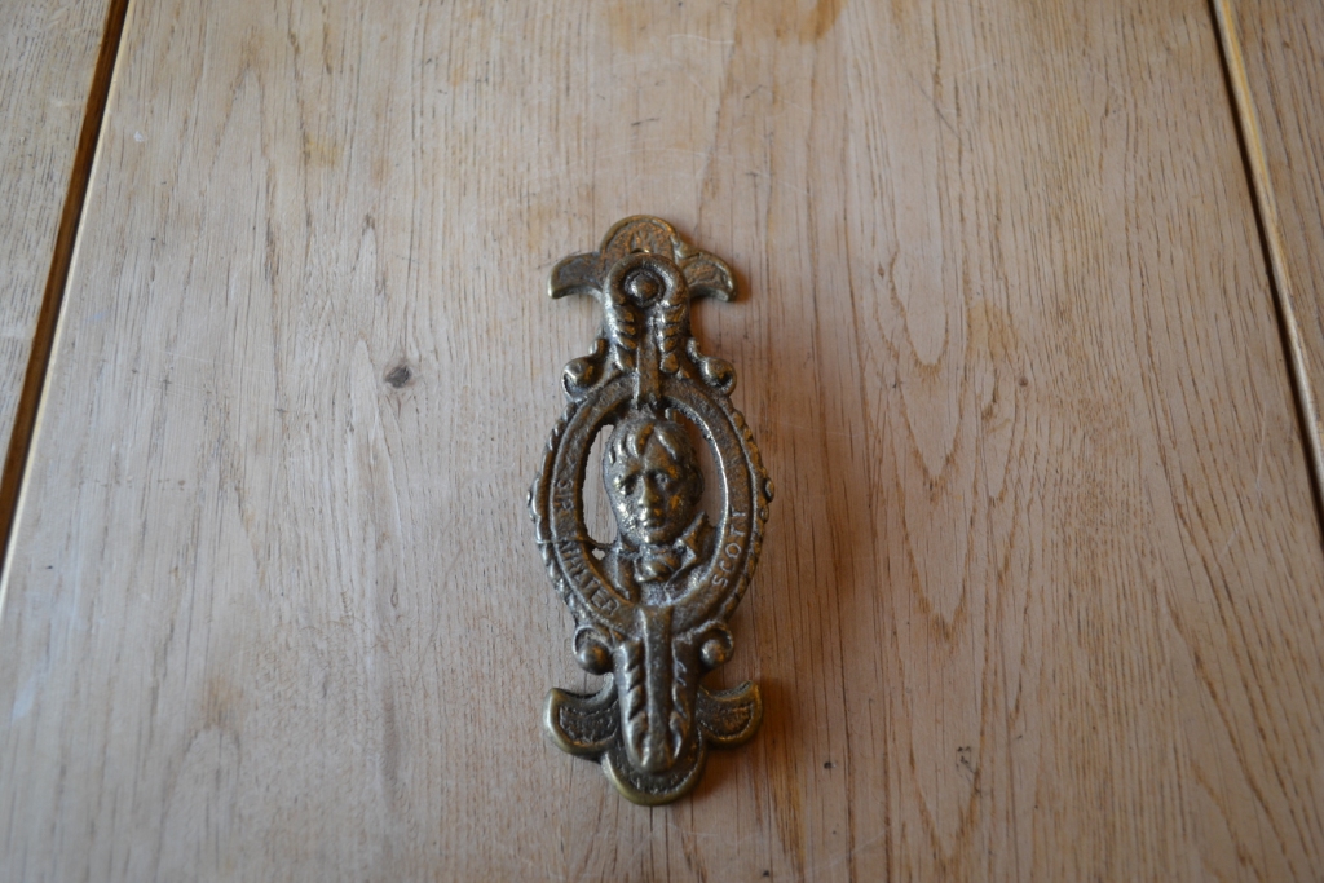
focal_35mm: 27
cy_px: 442
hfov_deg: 67.4
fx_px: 993
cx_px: 662
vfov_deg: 47.9
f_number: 4.5
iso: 400
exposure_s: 1/80
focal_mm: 18
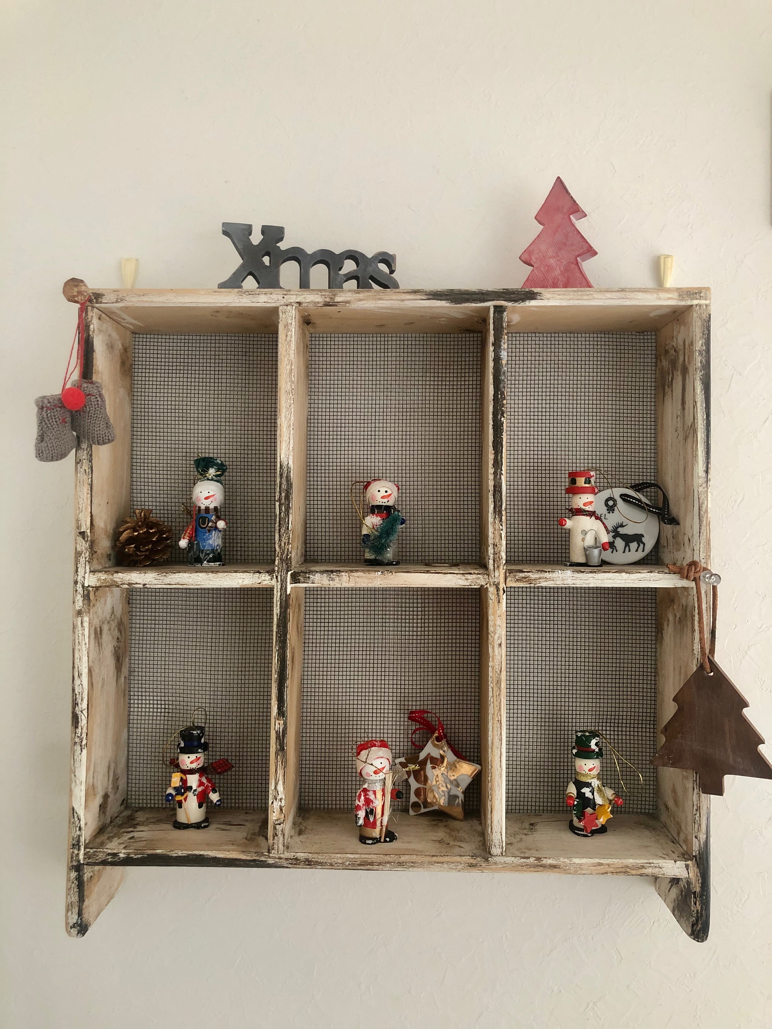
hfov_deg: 49.7
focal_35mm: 28
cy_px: 514
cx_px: 386
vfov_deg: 63.4
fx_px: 833
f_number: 1.8
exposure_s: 1/15
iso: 50
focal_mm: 4
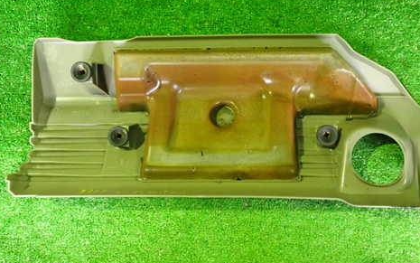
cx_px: 234
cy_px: 118
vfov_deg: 31.3
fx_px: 469
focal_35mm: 41
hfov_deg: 48.1
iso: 800
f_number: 2.3
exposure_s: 1/30
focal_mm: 5.4
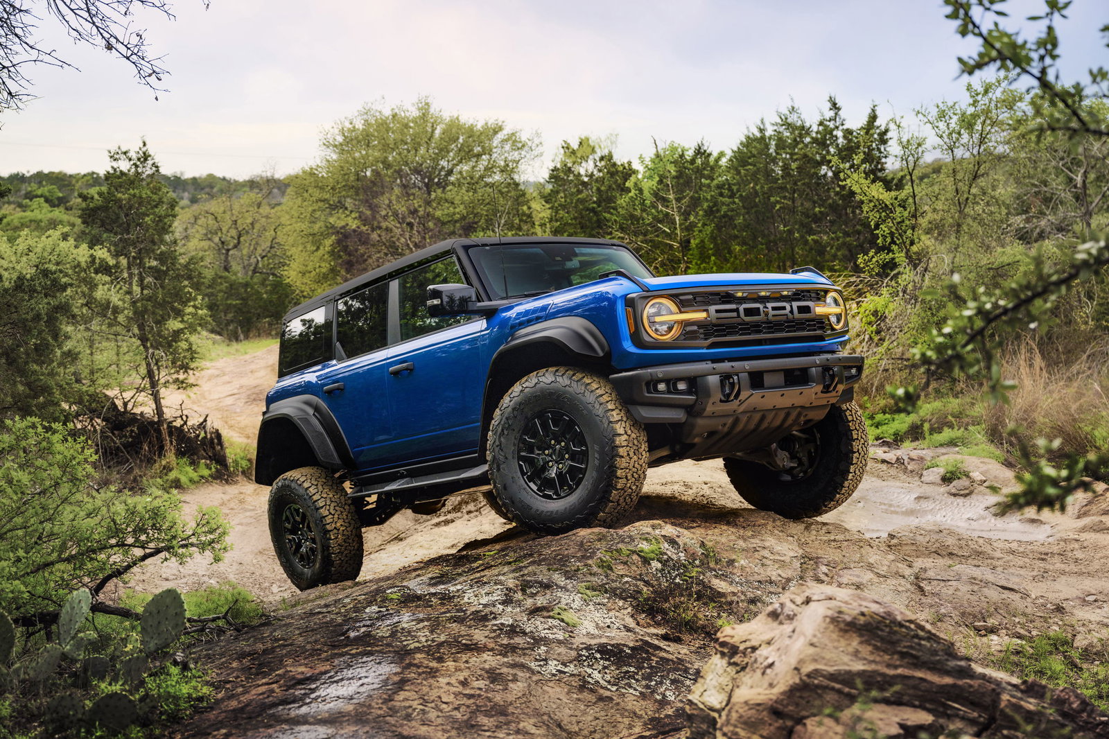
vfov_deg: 33.4
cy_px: 370
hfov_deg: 48.5
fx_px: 1232
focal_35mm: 40
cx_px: 554
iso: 100
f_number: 3.5
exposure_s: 1/400
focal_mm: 40
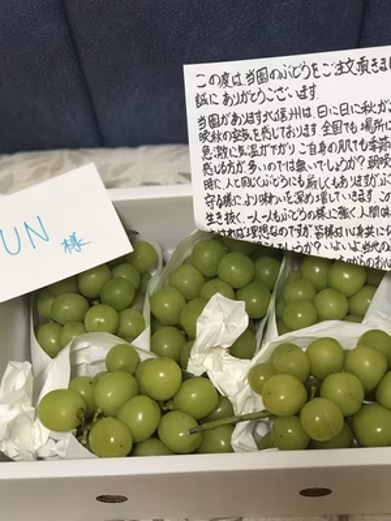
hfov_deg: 25.7
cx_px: 196
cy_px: 260
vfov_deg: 33.8
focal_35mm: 57
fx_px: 858
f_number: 2.8
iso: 100
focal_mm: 6.6
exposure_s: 1/50
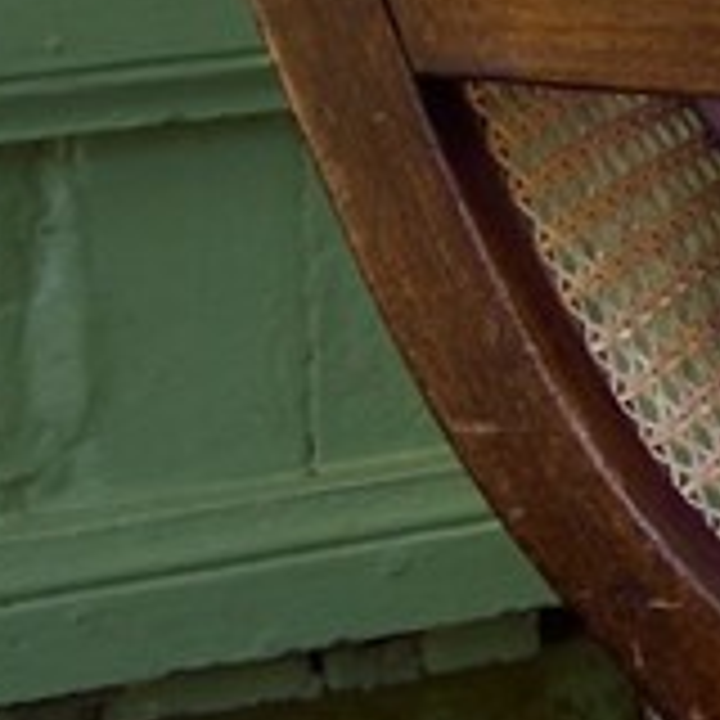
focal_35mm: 247
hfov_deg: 6.0
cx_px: 2848
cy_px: -450
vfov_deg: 7.0
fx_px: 5812
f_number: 6.3
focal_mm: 29
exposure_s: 1/100
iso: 200
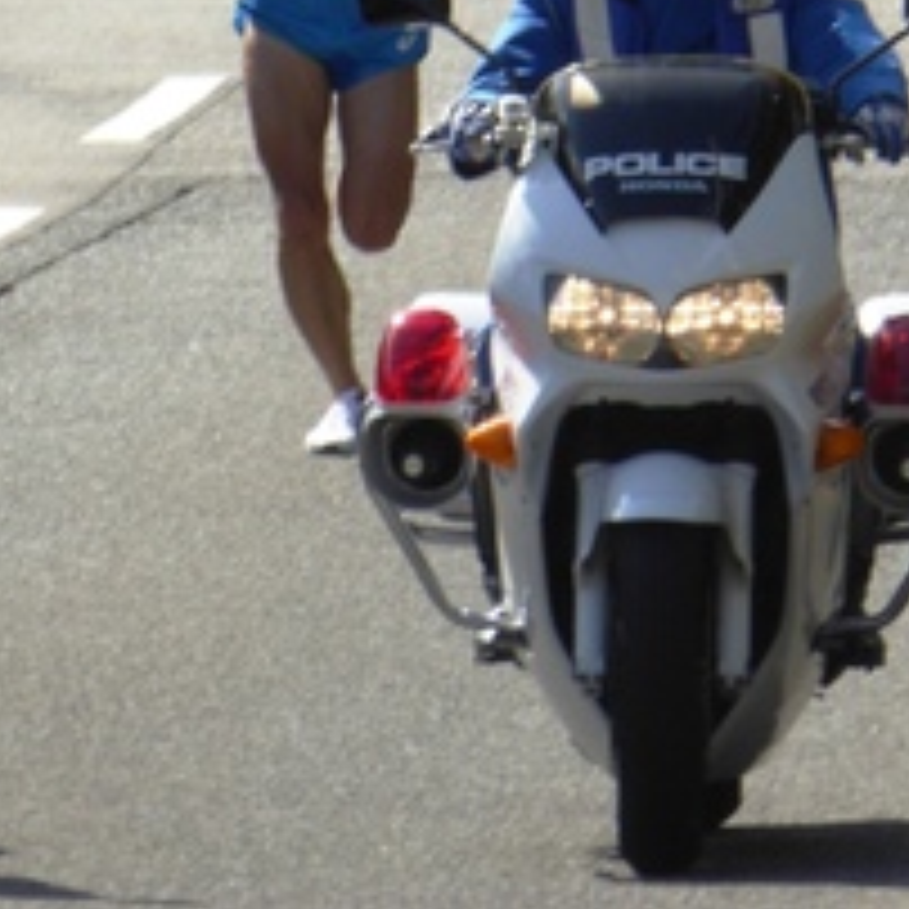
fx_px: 44148
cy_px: 79
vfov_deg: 1.2
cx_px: 279
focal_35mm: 1486
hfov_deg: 1.2
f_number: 6.3
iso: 100
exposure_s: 1/250
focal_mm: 121.5
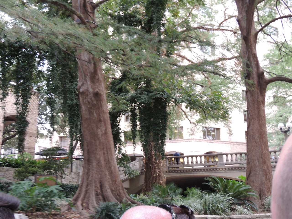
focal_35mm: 40
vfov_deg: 36.0
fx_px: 337
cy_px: 110
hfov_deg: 46.8
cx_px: 146
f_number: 3.3
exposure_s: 1/30
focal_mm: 7.1
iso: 400
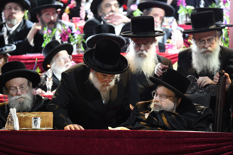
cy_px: 78
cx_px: 116
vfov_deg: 4.3
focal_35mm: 320
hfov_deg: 6.4
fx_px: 2071
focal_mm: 320
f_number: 5.6
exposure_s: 1/160
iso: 5000
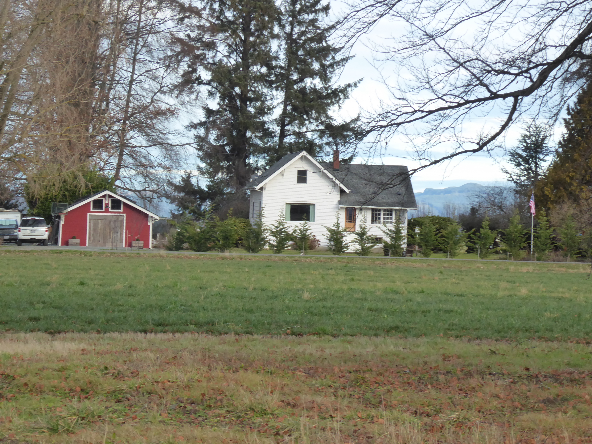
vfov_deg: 10.7
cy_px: 222
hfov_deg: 14.3
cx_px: 296
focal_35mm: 138
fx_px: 2360
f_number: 5.2
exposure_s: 1/250
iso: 320
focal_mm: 22.3
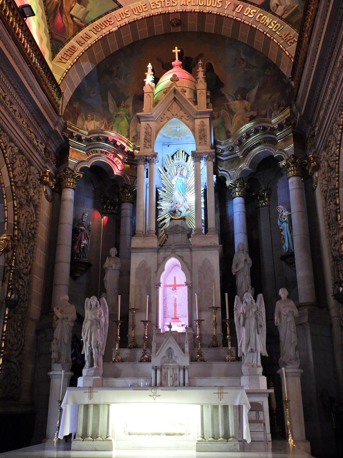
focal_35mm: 35
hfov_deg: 40.7
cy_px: 229
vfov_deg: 52.6
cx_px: 172
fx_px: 462
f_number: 3.2
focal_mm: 6.2
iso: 400
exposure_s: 1/30
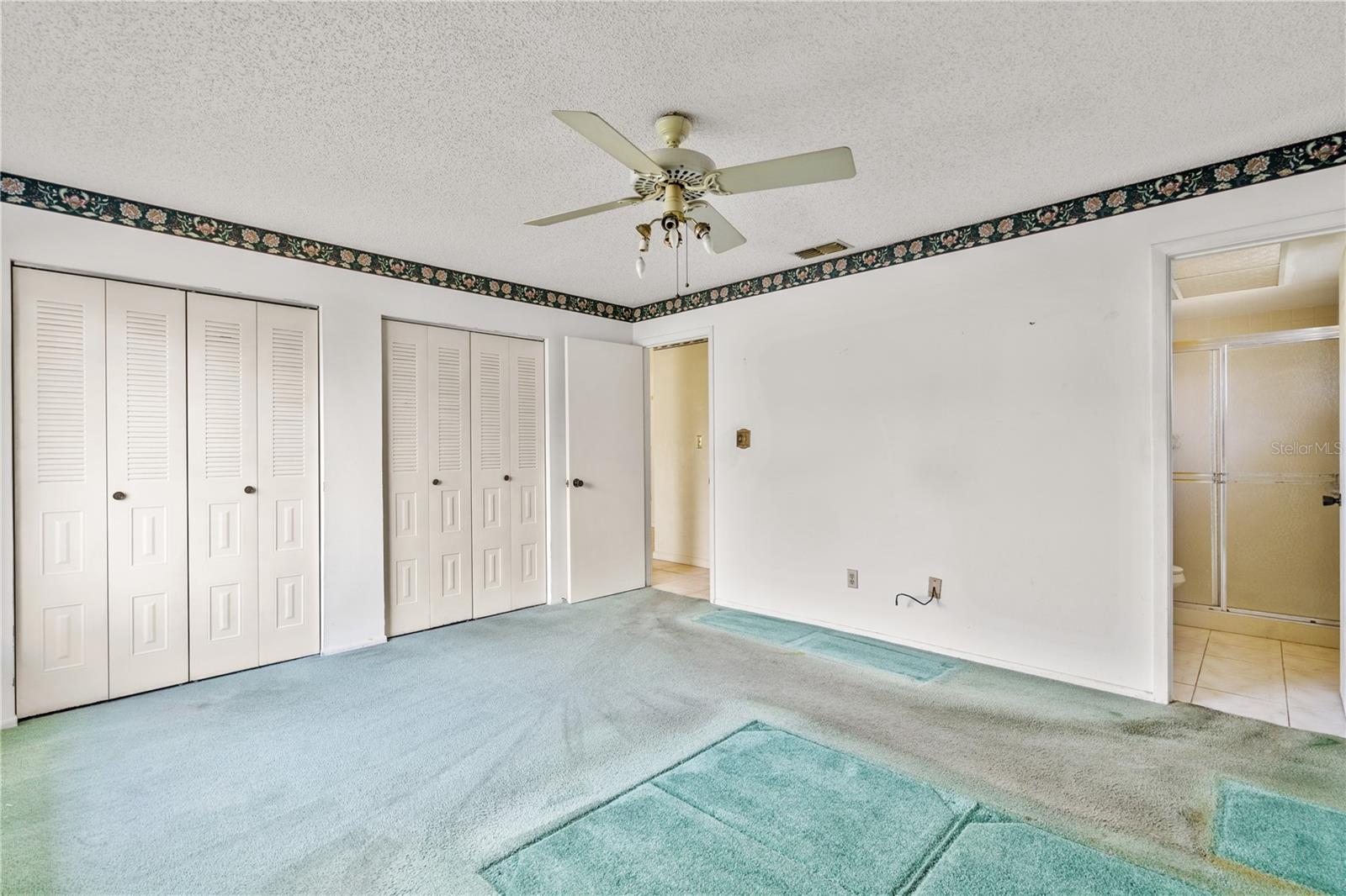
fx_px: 598
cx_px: 673
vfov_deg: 73.7
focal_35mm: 16
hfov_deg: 96.7
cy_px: 448
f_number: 9
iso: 640
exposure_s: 1/13
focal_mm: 16
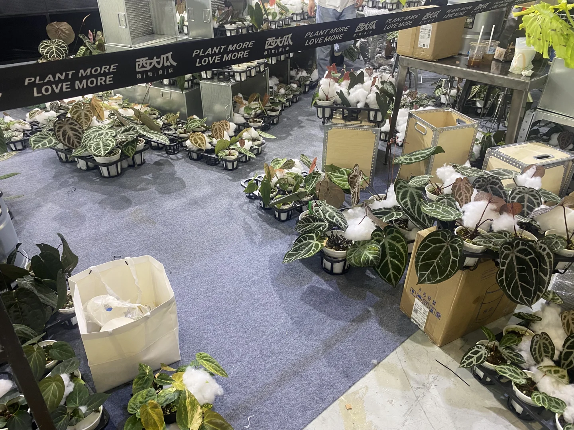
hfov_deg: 67.3
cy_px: 215
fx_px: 431
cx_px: 287
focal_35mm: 26
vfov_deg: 53.1
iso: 100
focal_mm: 4.25
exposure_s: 1/50
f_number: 1.8
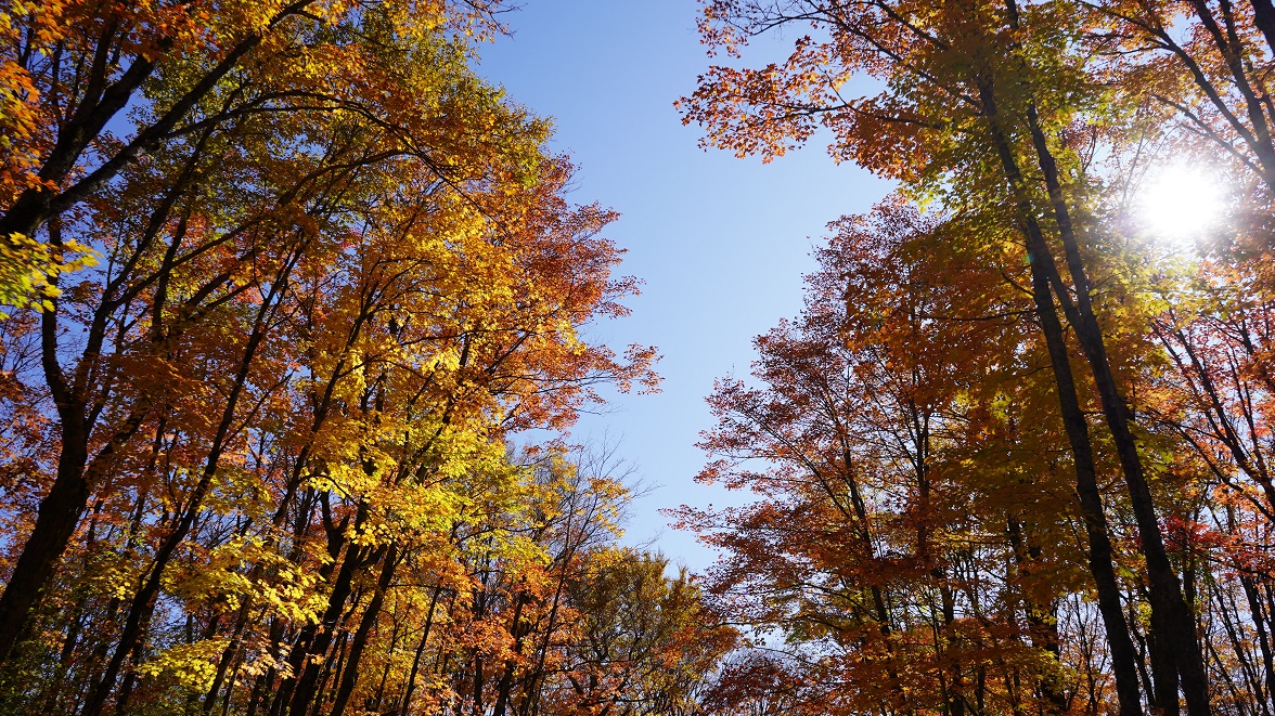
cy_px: 411
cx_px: 641
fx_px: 1048
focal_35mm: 31
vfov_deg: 37.7
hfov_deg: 62.6
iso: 100
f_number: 10
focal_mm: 29
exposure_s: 1/200
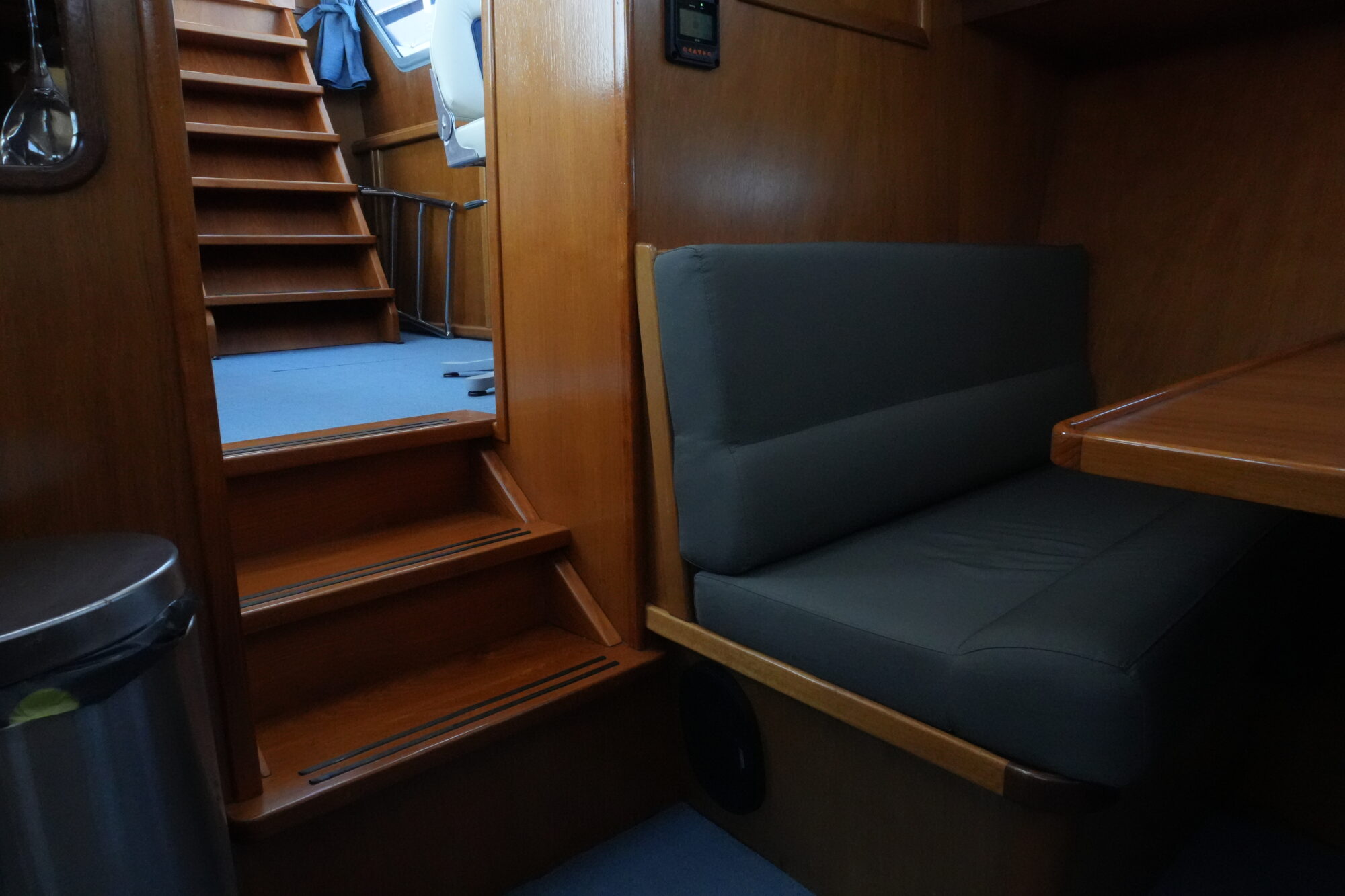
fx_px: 897
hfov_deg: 73.7
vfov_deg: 53.1
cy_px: 448
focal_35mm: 24
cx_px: 672
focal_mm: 16
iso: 6400
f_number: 14
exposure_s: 1/125
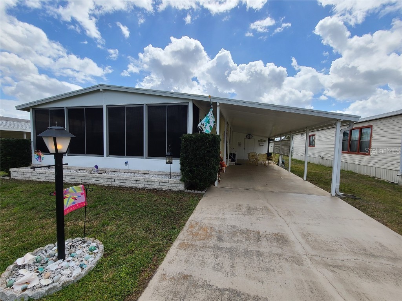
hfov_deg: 106.2
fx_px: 151
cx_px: 201
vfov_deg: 89.9
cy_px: 150
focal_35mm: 13
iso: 50
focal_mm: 2.2
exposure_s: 1/1804
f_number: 2.2
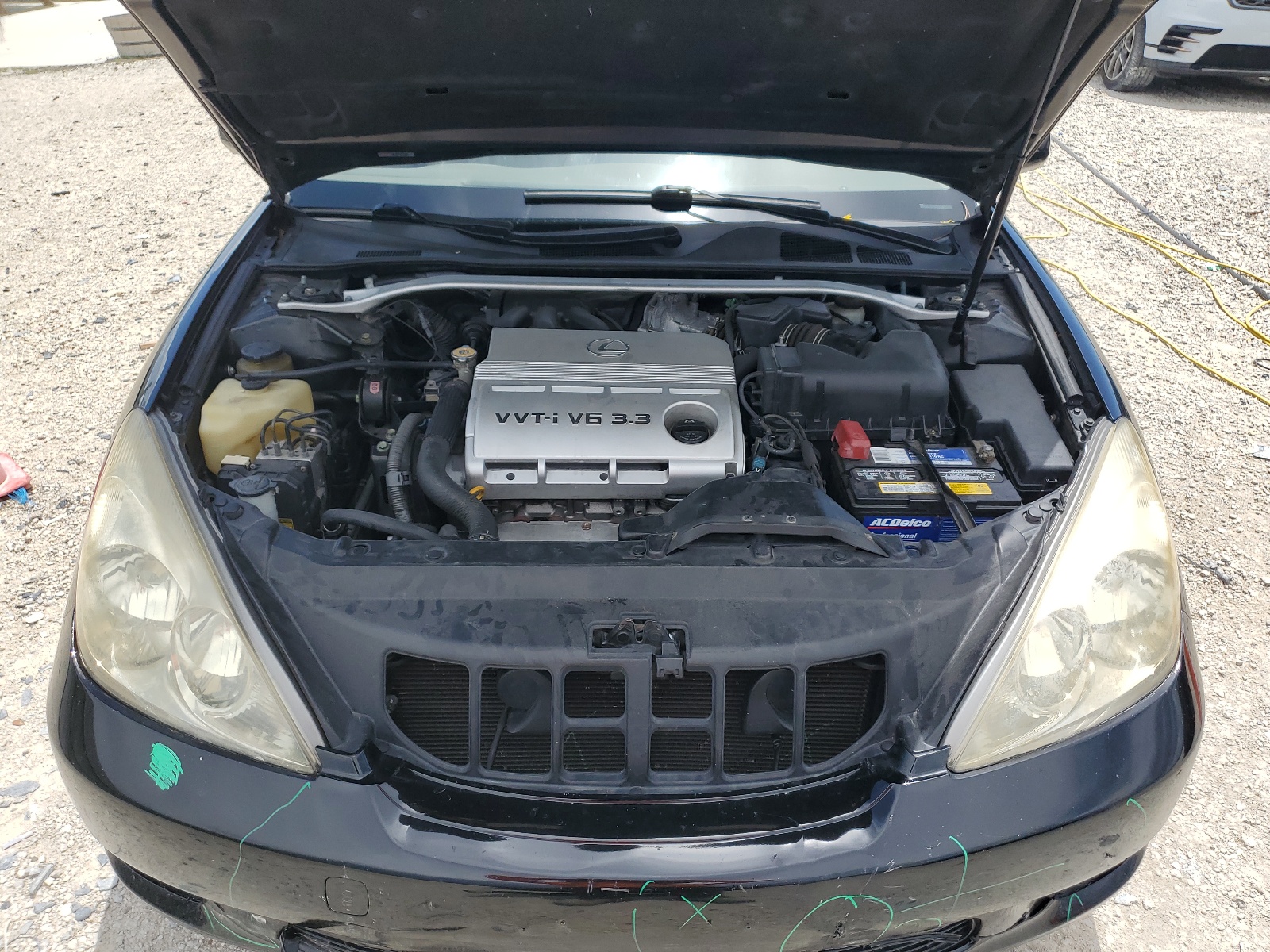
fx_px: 954
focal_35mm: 26
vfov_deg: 53.1
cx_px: 635
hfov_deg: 67.3
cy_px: 476
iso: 50
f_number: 1.5
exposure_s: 1/3333
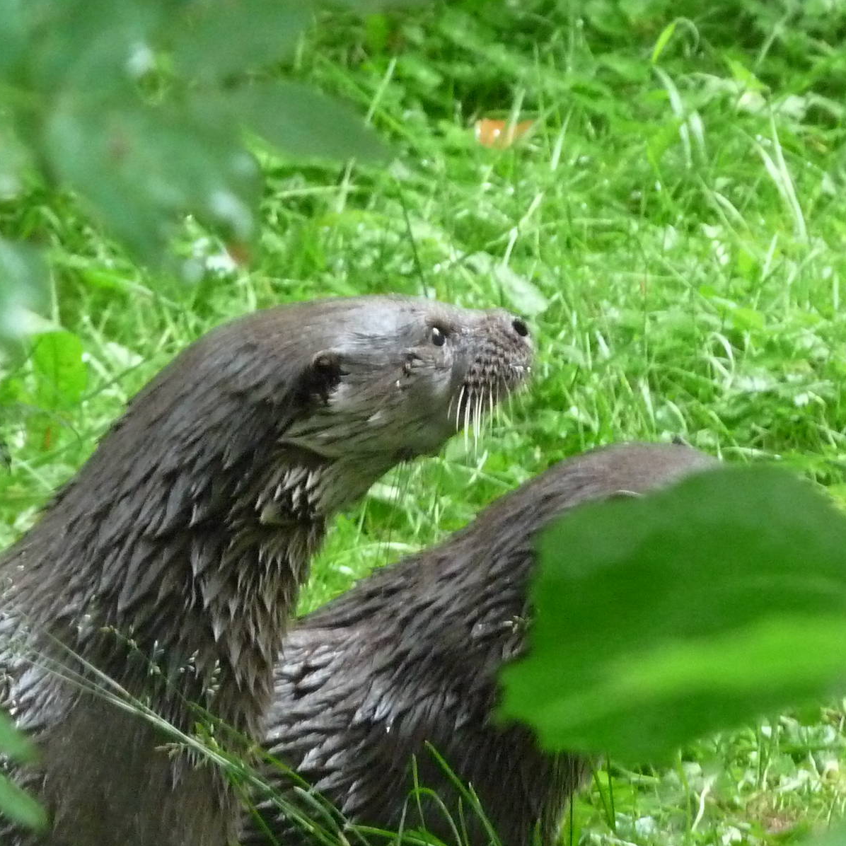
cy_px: 424
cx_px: 457
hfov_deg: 3.4
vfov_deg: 3.4
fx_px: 14157
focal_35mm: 512
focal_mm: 43.3
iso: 800
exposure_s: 1/80
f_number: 3.7
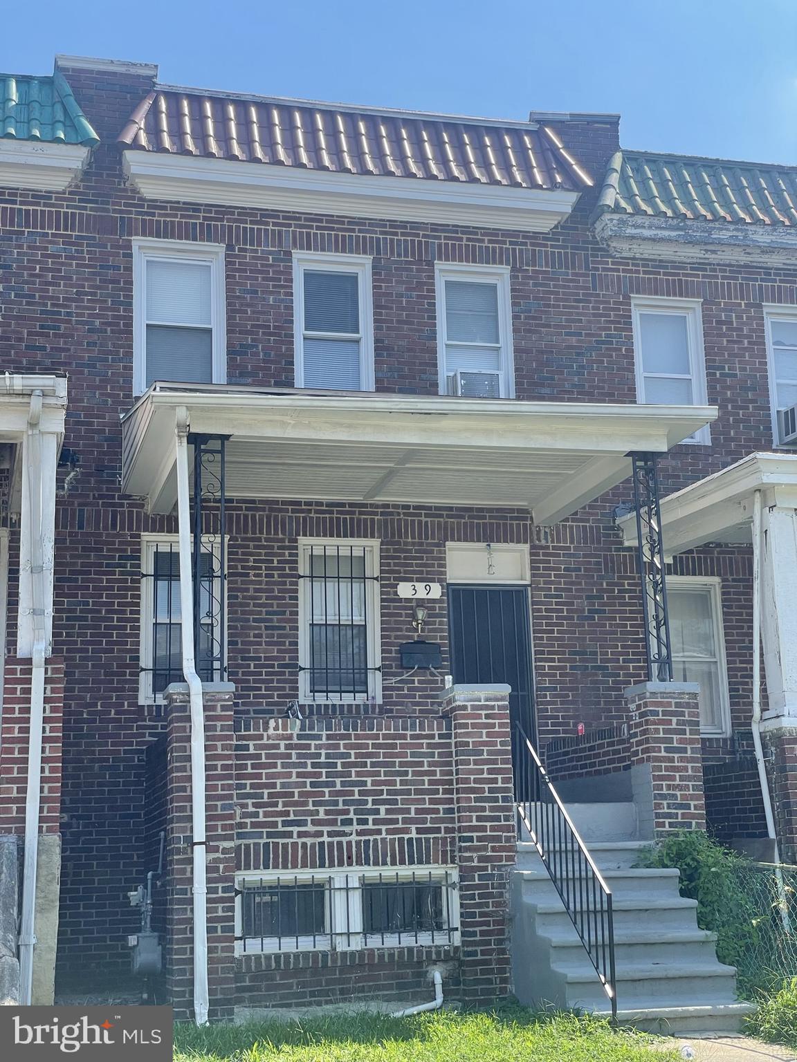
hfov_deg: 28.0
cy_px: 531
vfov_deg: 36.8
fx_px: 1596
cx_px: 398
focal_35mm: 52
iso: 25
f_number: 2
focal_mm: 6
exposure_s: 1/500
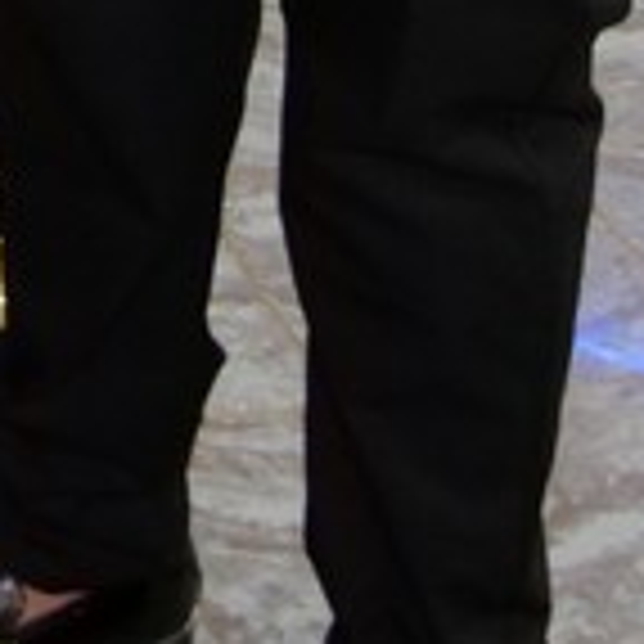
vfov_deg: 9.5
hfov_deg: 10.6
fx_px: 3326
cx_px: -412
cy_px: -1058
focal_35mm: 158
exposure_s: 1/30
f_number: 3.5
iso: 1600
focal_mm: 12
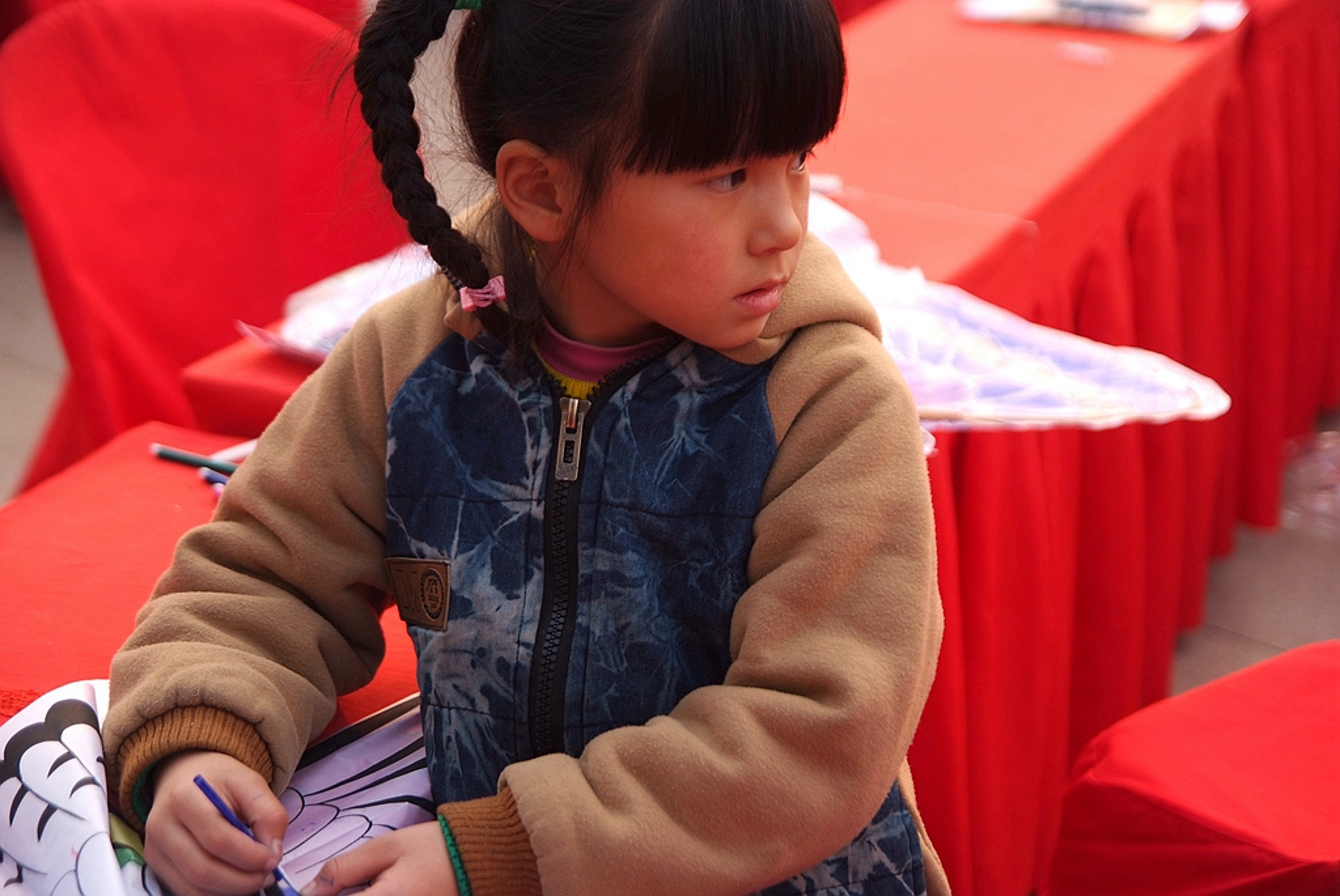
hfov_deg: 41.1
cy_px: 448
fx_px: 1788
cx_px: 670
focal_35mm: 48
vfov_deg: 28.1
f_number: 2.8
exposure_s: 1/1000
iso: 200
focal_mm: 32
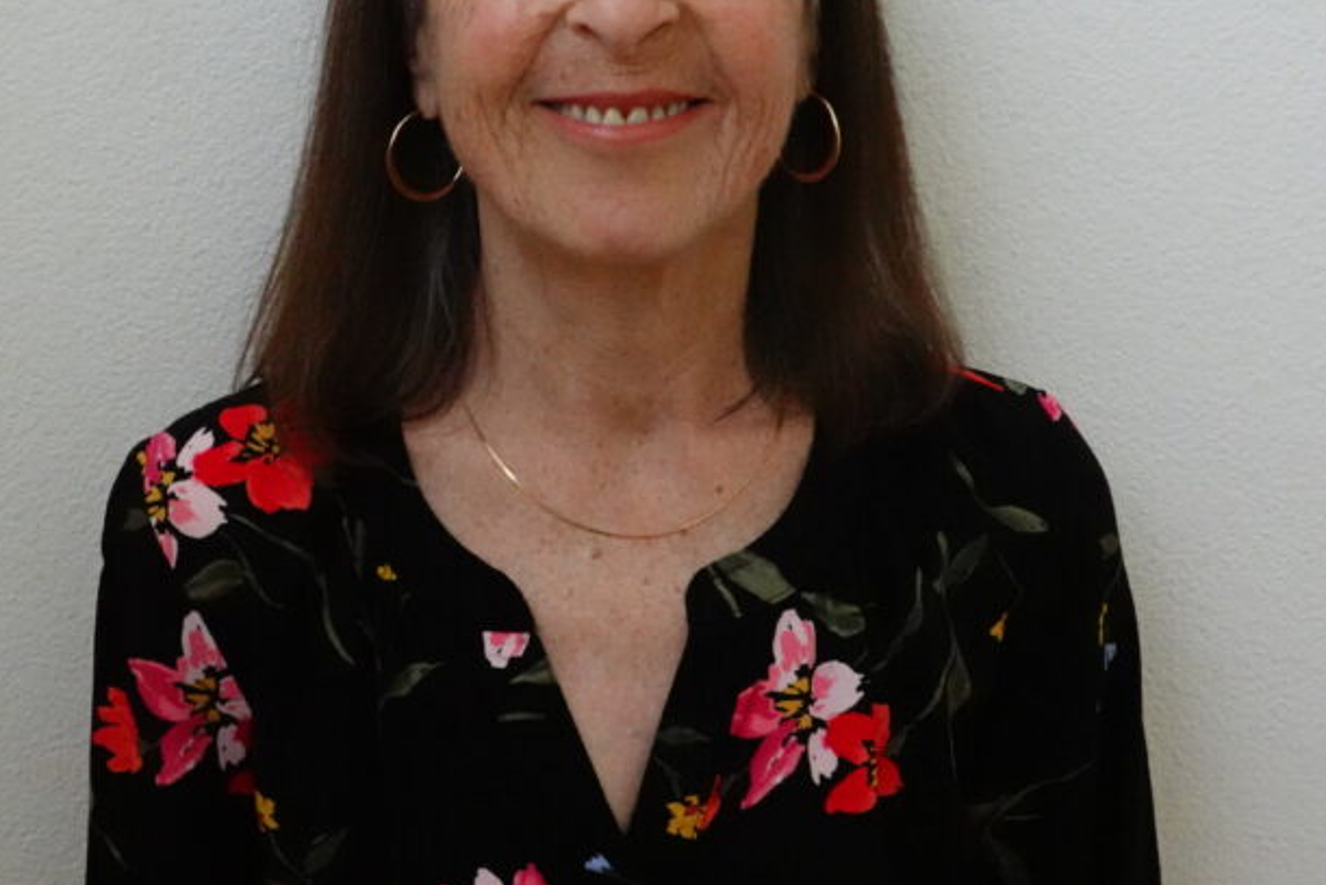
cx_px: 558
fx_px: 2469
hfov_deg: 30.0
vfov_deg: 20.3
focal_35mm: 67
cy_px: 300
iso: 5000
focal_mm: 14.99
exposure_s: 1/40
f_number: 4.5
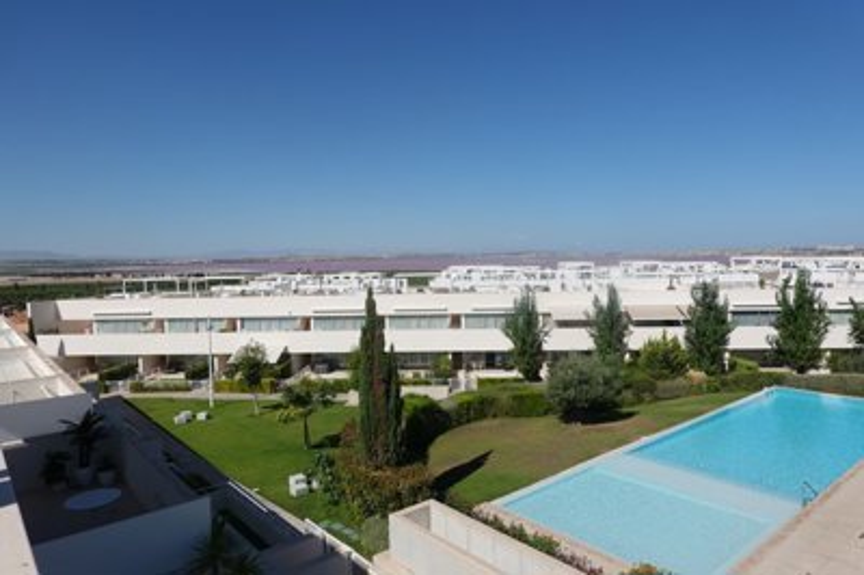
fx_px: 576
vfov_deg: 53.1
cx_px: 432
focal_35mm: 24
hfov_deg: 73.8
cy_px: 288
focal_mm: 9
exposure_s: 1/1000
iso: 125
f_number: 5.6
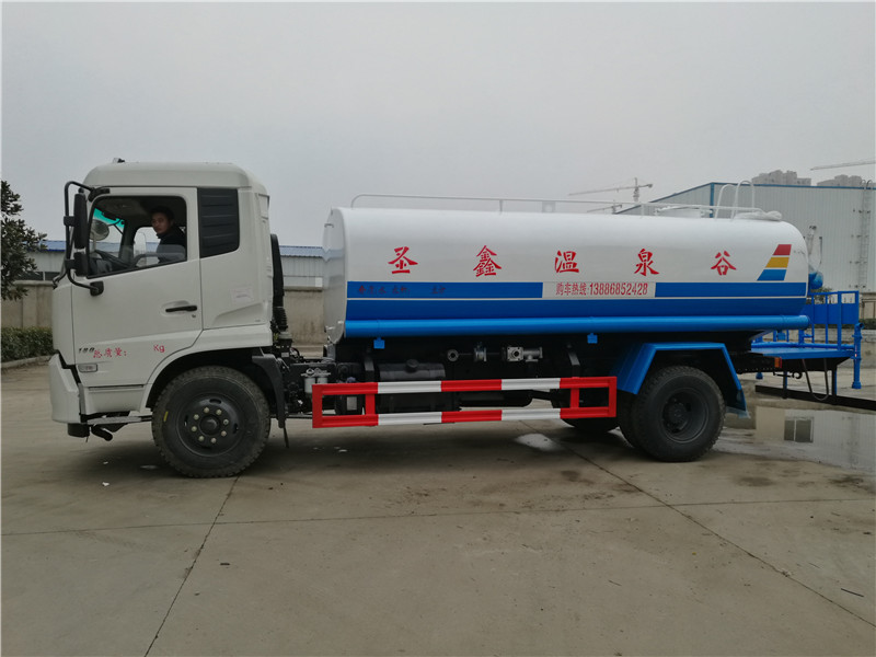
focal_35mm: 27
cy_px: 328
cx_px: 438
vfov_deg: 51.4
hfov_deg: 65.3
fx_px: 683
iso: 80
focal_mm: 4.04
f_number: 2
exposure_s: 1/50
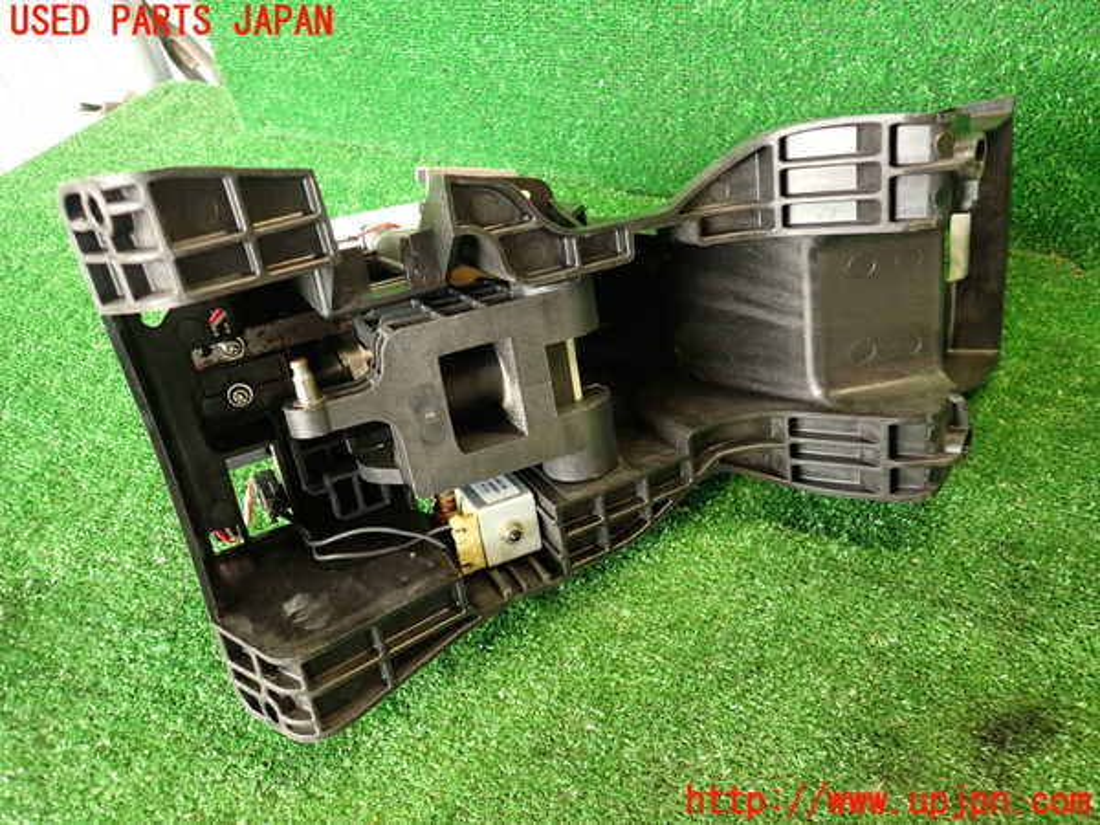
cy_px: 412
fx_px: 794
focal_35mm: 25
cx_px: 550
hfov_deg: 69.4
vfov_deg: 54.9
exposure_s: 1/30
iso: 250
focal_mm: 4.5
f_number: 2
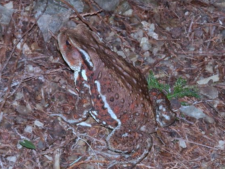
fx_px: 1073
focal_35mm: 165
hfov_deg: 12.0
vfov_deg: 9.0
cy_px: 99
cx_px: 91
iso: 250
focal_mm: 20.9
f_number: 5.2
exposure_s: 1/160
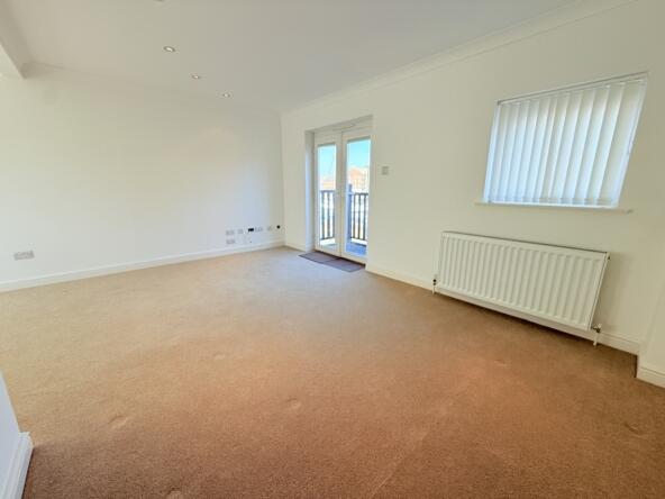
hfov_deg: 102.1
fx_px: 269
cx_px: 332
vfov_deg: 85.7
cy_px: 250
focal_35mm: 14
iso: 64
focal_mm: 2.22
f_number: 2.2
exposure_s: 1/288
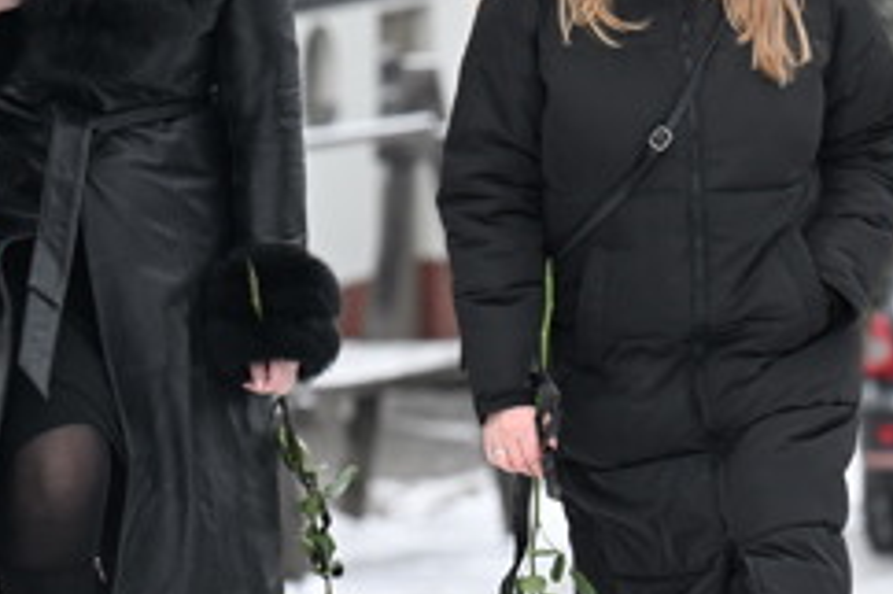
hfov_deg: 4.4
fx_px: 11675
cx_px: -162
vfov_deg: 2.9
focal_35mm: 471
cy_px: 122
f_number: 5
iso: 1600
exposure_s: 1/320
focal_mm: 165
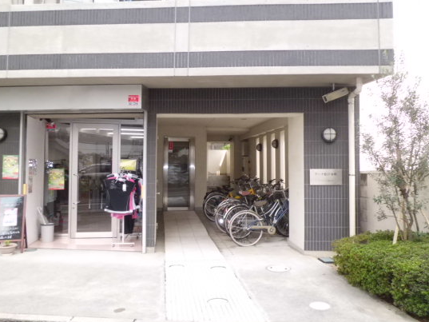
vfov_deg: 45.4
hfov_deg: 58.3
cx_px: 232
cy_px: 152
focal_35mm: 31
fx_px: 384
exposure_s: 1/500
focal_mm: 4.7
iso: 200
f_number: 2.8
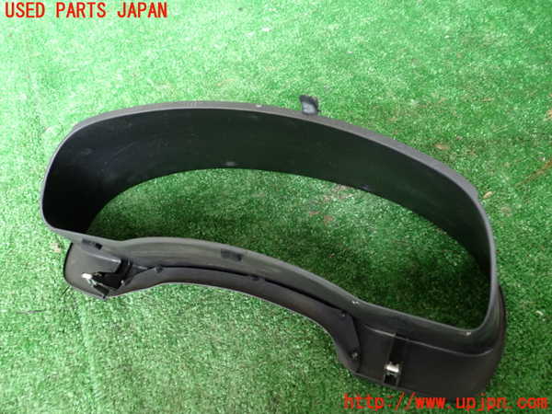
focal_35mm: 30
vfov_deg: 46.8
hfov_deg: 60.0
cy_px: 207
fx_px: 478
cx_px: 276
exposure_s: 1/30
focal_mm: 5.4
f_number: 2.3
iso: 250
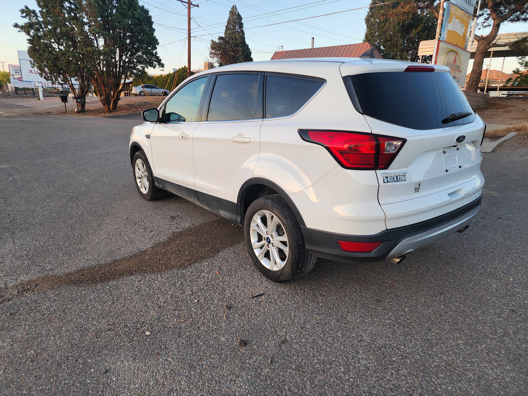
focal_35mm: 23
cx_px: 264
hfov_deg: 73.9
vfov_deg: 58.9
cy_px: 198
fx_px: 351
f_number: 1.8
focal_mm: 6.4
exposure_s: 1/180
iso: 64
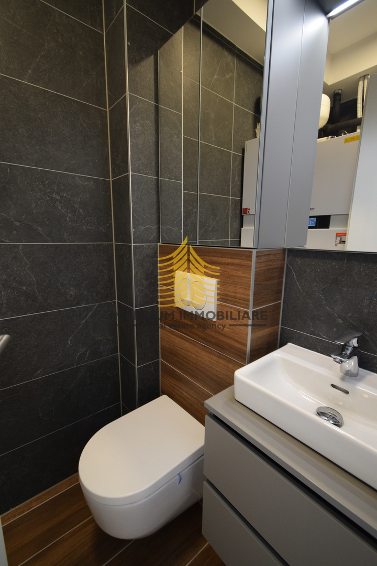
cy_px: 283
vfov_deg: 100.4
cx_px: 188
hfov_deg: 77.3
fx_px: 236
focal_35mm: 15
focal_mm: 10
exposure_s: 1/25
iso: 560
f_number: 4.5
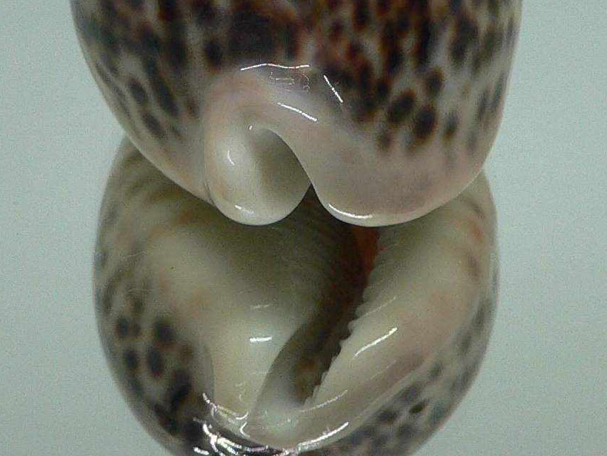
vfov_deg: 17.7
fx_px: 1456
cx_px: 301
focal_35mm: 83
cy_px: 143
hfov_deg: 23.6
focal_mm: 4.6
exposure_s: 1/60
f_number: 2.8
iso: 150
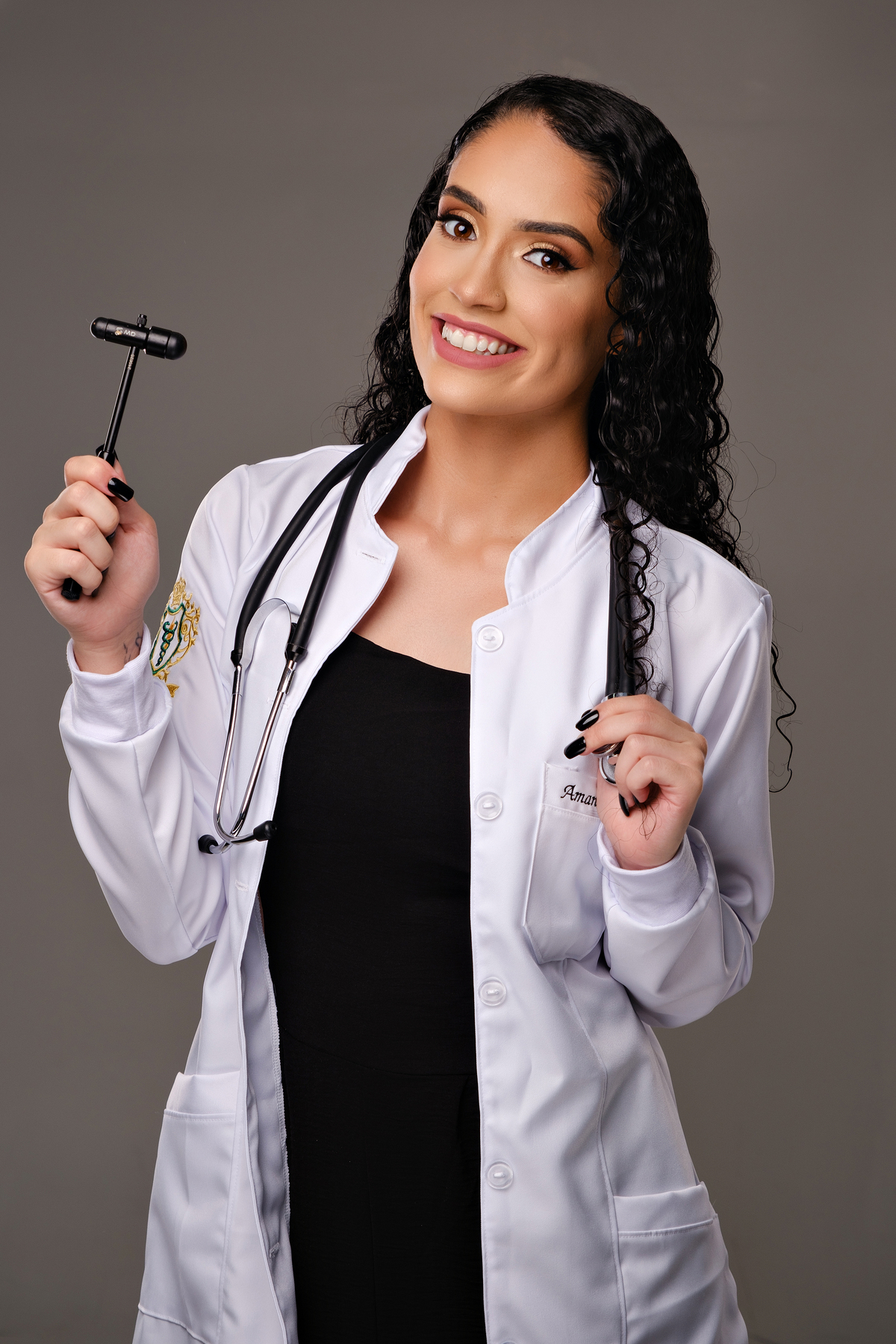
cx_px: 448
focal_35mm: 85
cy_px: 672
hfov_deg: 16.1
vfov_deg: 23.9
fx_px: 3173
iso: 125
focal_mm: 56.5
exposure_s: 1/125
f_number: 6.4
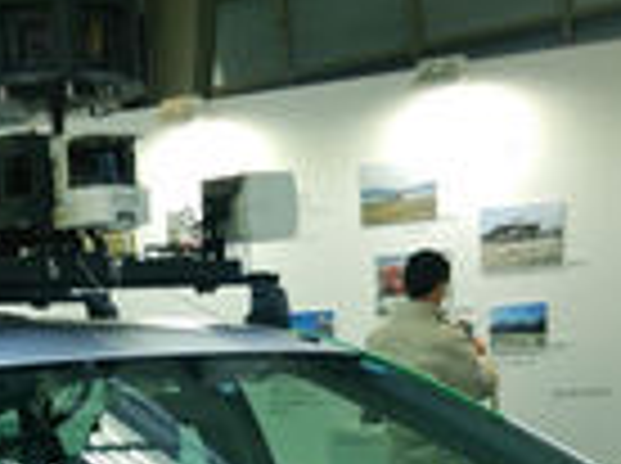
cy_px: 653
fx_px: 1558
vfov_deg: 15.8
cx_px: 252
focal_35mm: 87
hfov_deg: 22.5
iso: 40
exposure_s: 1/140
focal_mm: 4.06
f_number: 1.94
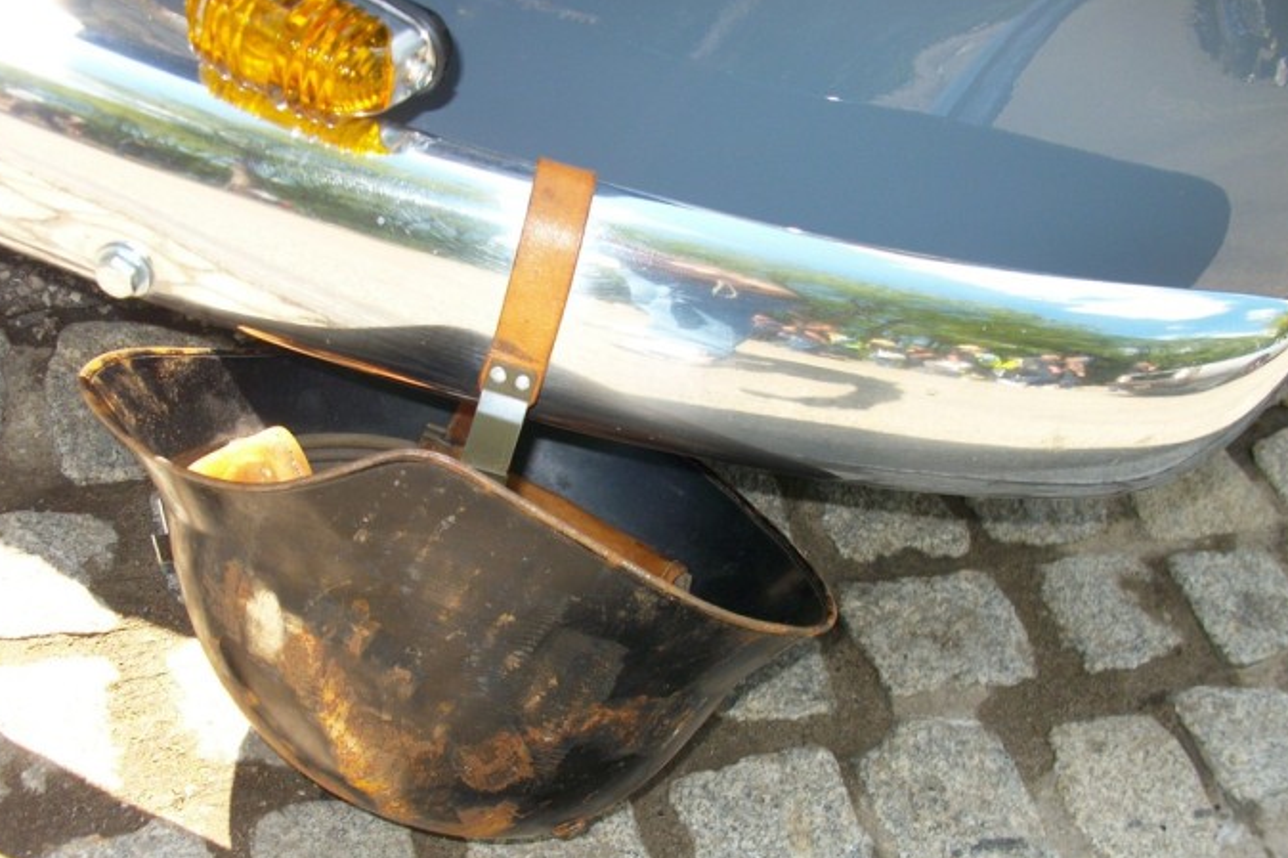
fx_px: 1502
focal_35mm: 42
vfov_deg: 31.6
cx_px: 583
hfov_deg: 46.4
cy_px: 568
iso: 80
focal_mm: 5.7
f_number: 2.9
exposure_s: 1/220
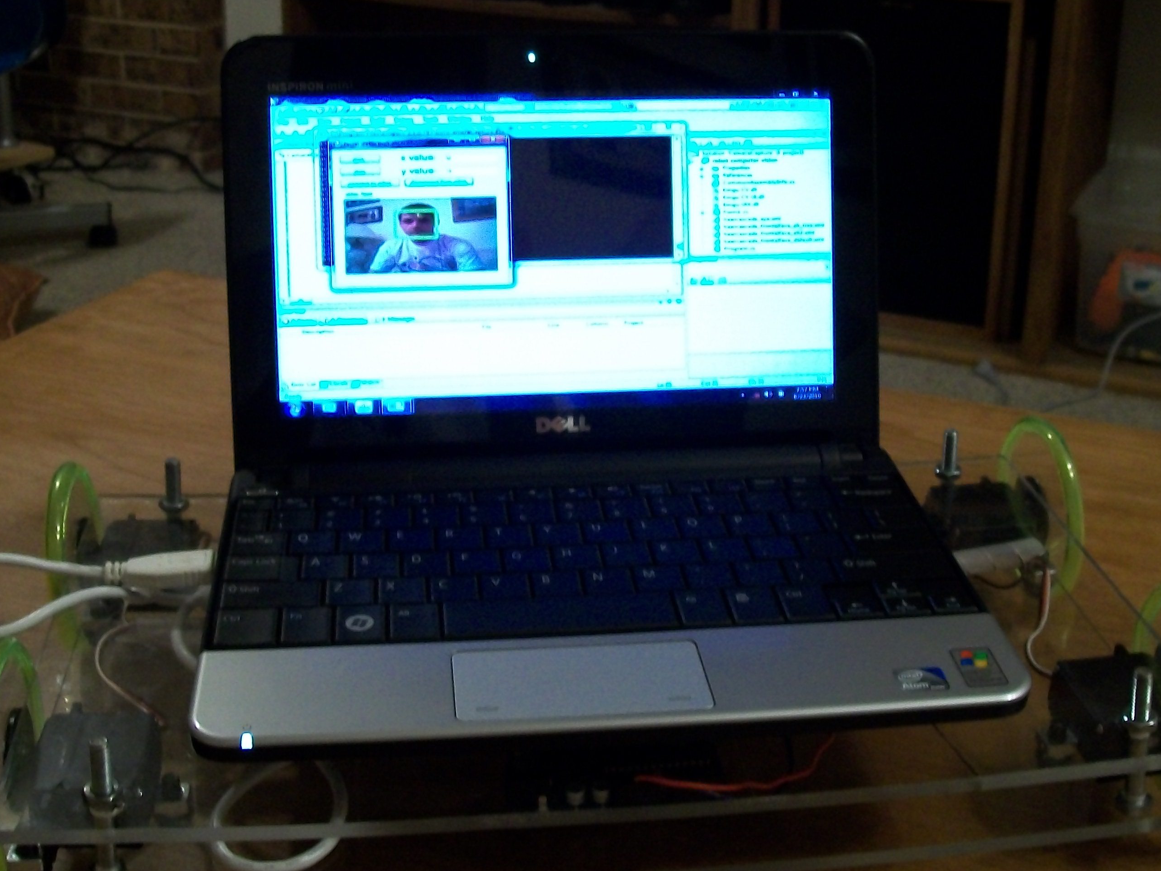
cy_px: 365
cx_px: 580
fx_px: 1543
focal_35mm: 46
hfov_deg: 41.2
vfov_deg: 31.5
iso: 160
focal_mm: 6
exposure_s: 1/25
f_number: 2.7
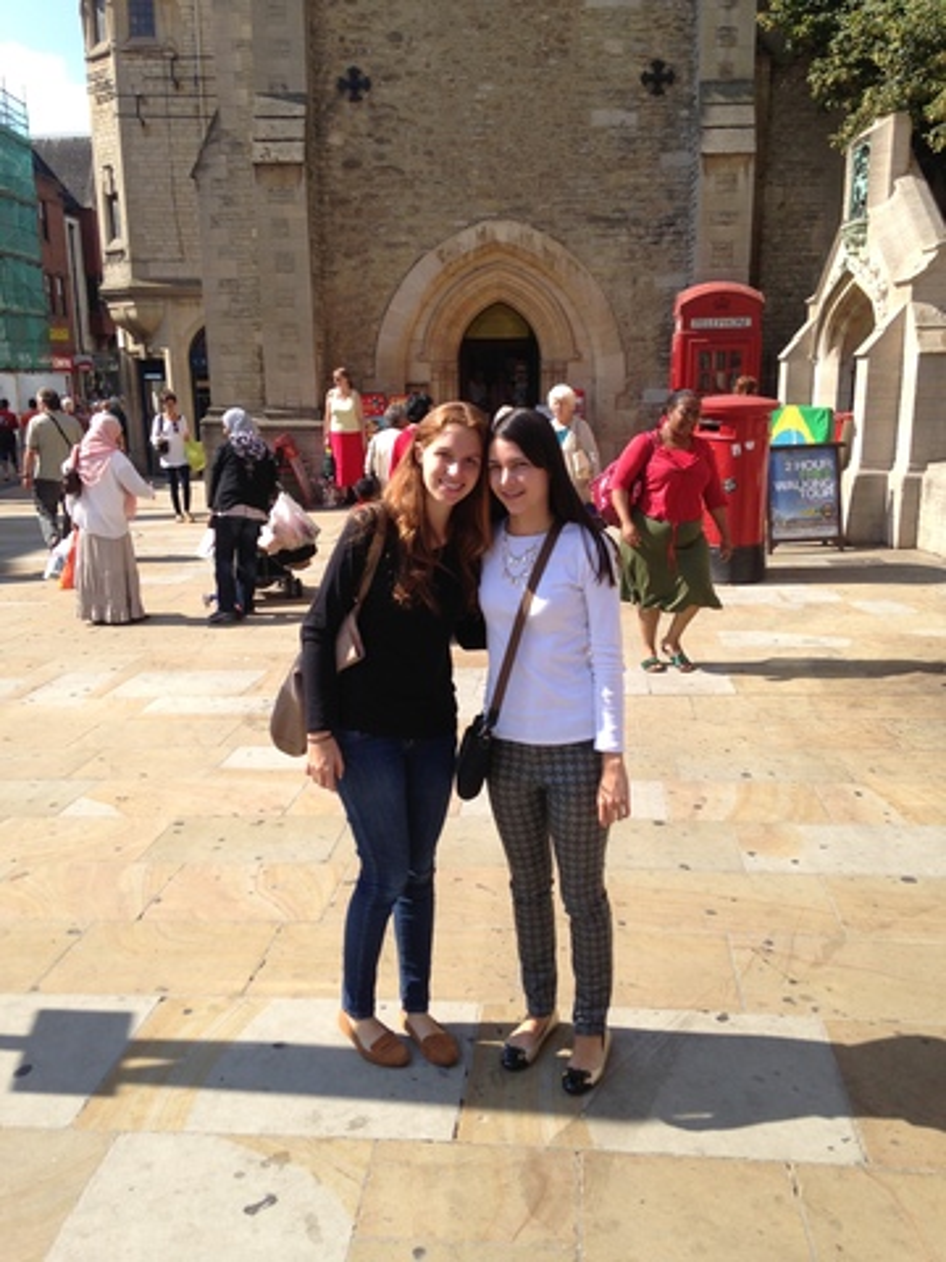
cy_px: 631
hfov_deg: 42.9
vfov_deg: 55.4
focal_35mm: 33
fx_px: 1202
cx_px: 473
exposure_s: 1/834
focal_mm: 4.13
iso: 50
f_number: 2.4
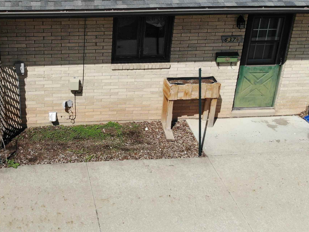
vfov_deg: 32.8
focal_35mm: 43
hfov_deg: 42.6
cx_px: 79
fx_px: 384
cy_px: 53
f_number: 2.8
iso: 103
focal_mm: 4.5
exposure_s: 1/1314
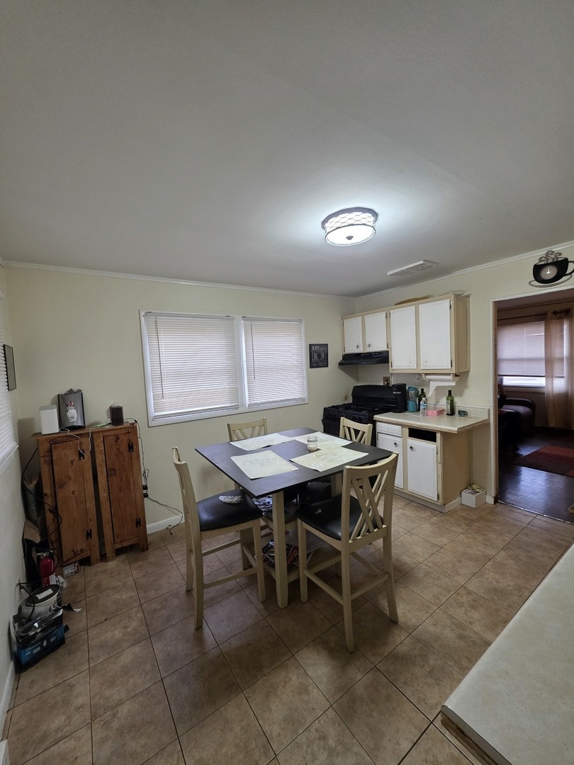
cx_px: 287
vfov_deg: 106.2
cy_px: 382
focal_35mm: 13
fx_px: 287
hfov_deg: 89.9
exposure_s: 1/60
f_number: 1.9
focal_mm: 2.2
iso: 250
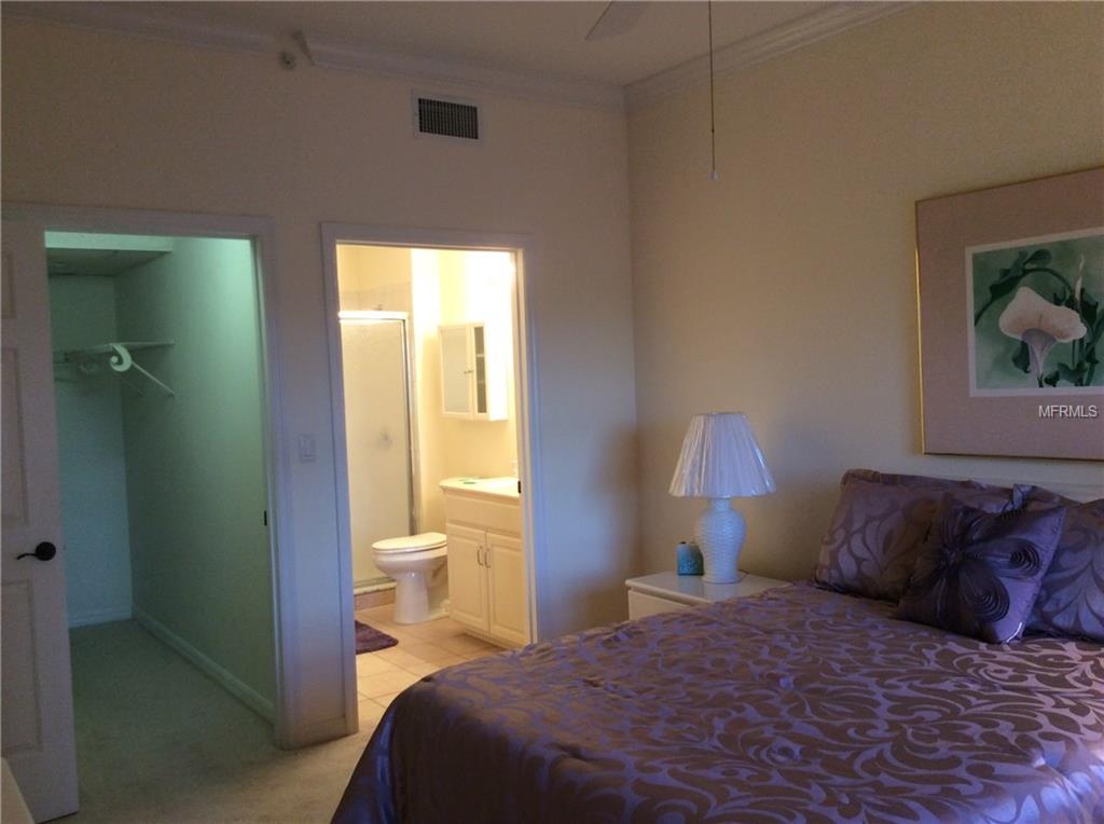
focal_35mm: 32
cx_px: 552
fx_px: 1019
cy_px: 412
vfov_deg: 44.0
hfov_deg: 56.9
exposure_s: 1/24
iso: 50
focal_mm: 3.3
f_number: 2.4
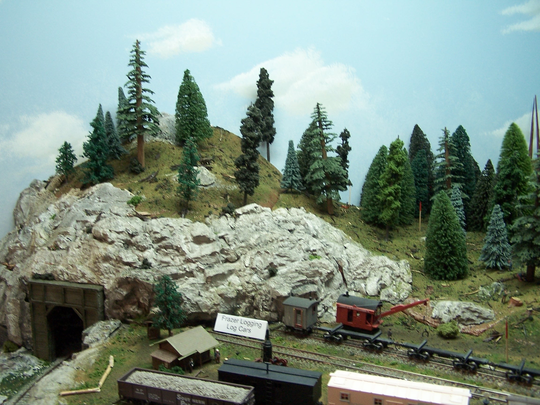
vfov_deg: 37.7
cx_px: 270
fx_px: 593
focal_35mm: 38
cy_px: 202
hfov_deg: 49.0
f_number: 2.8
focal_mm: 6.3
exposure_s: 1/10
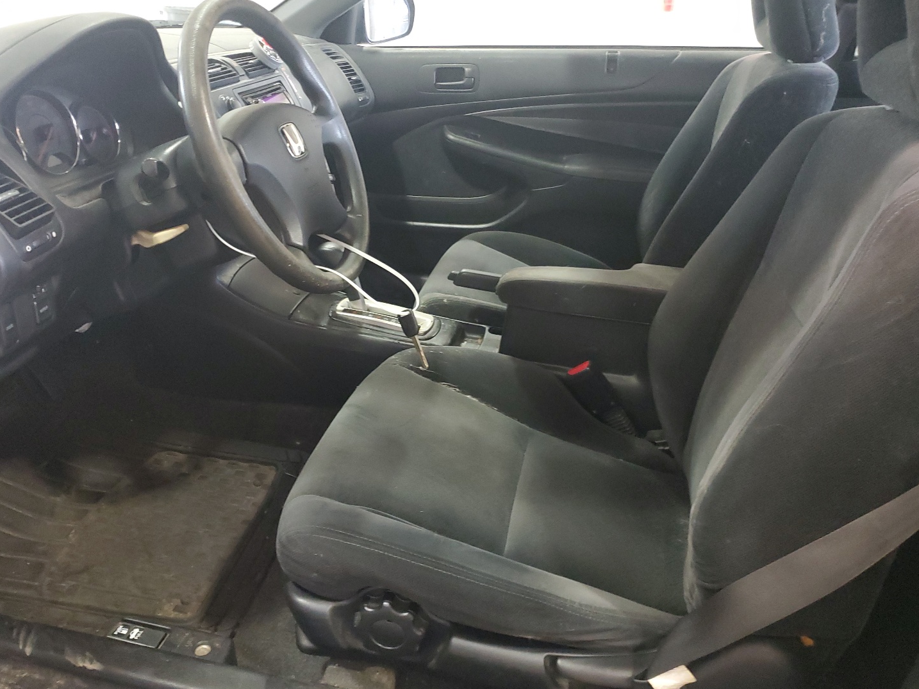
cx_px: 439
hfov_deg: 61.6
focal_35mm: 29
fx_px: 770
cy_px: 332
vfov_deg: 48.2
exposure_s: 1/30
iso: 319
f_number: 1.5
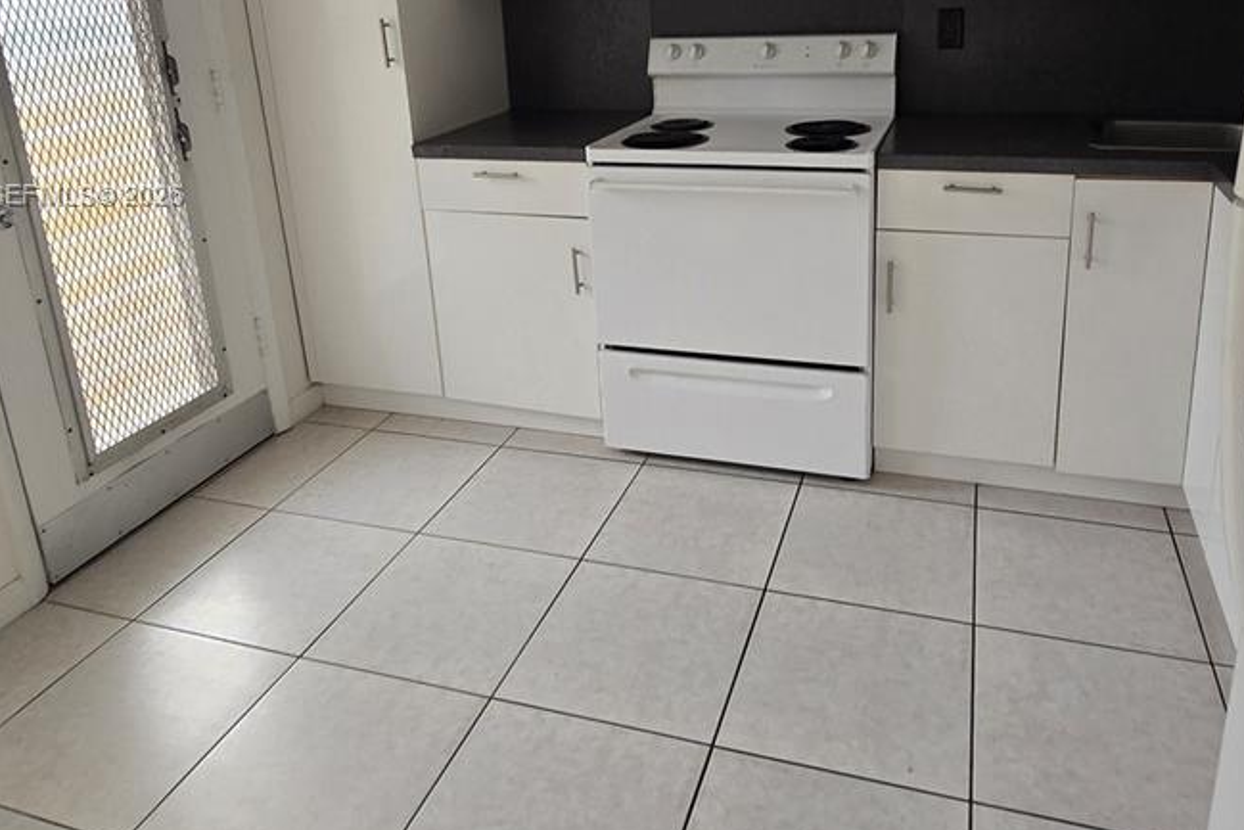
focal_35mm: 25
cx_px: 690
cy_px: 197
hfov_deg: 71.3
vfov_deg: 49.1
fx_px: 864
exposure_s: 1/60
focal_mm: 2.2
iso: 50
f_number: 2.2
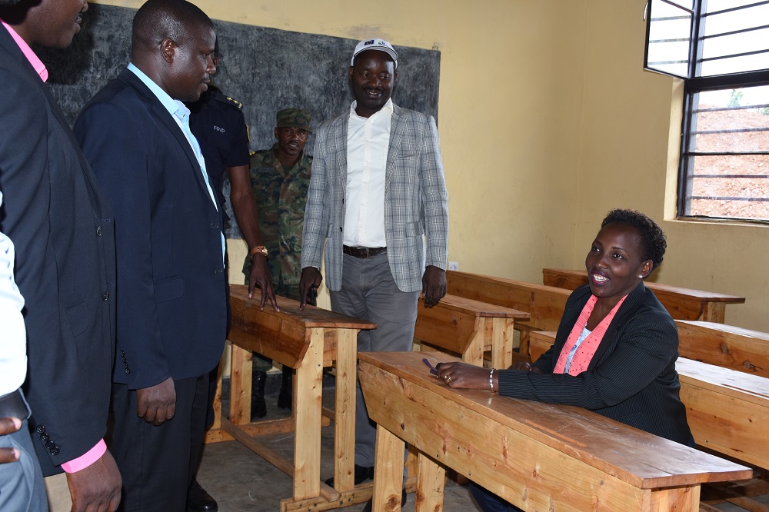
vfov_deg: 33.0
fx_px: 865
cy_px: 256
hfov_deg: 47.9
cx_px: 384
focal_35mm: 40
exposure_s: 1/100
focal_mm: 27
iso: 320
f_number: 7.1
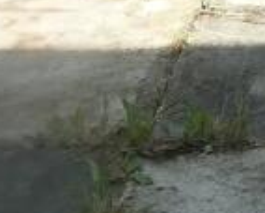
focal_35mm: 211
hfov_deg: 8.6
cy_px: -88
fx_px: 1657
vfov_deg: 7.2
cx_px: 571
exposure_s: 1/500
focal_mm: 5.3
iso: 80
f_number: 3.3
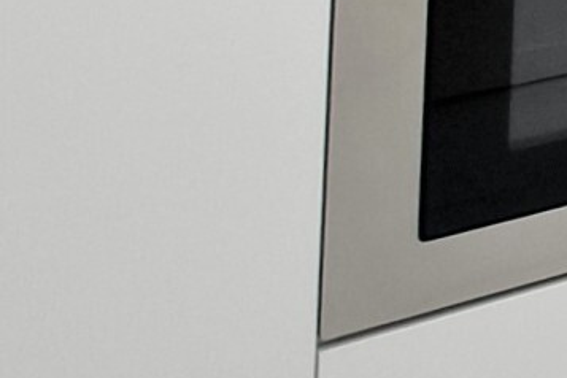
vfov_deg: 11.4
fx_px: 1528
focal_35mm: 97
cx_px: 1817
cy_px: -564
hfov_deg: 10.7
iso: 64
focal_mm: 2.2
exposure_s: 1/100
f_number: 2.2
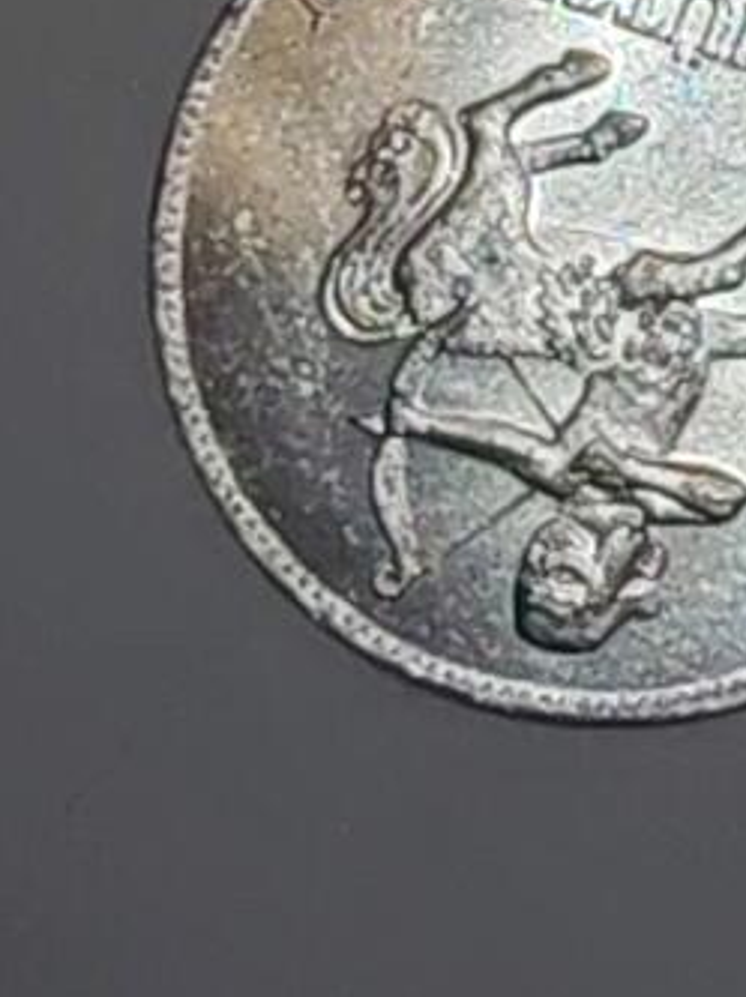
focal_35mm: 368
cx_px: 1729
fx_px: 10595
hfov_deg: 4.0
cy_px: -1039
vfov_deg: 5.3
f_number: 1.95
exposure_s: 1/100
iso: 50
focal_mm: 5.52
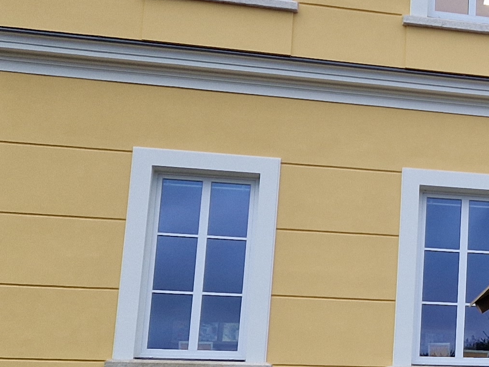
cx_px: 742
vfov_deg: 16.2
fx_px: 1285
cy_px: 264
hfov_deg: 18.9
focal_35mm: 91
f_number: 1.8
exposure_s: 1/369
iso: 50
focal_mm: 5.4
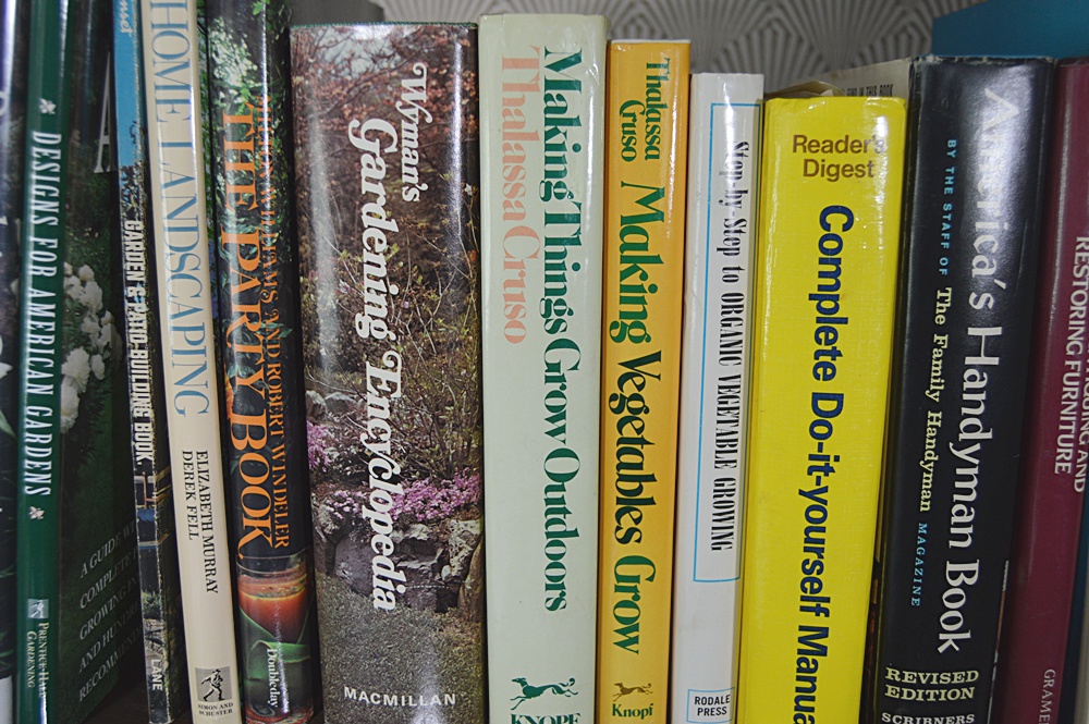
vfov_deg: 38.3
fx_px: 1043
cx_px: 544
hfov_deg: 55.1
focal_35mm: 34
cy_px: 362
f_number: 4
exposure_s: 1/60
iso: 400
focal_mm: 23
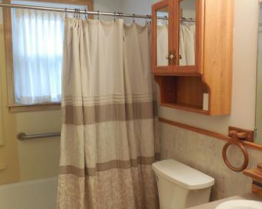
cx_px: 116
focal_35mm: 35
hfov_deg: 51.4
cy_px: 101
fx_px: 271
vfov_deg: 42.2
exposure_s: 1/30
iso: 320
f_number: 3.8
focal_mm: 5.3
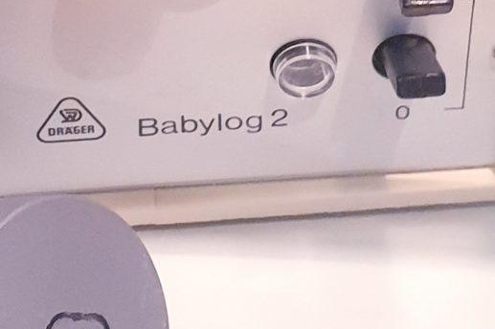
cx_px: 176
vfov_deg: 9.9
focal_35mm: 134
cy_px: -163
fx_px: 1841
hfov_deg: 15.3
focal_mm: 4.3
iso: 320
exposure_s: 1/50
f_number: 2.4
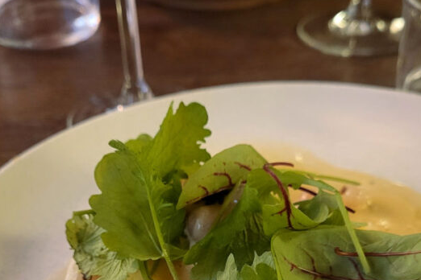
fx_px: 620
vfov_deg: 24.1
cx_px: 192
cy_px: 294
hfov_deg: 37.5
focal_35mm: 53
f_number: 1.8
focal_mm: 5.4
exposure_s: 1/25
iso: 500
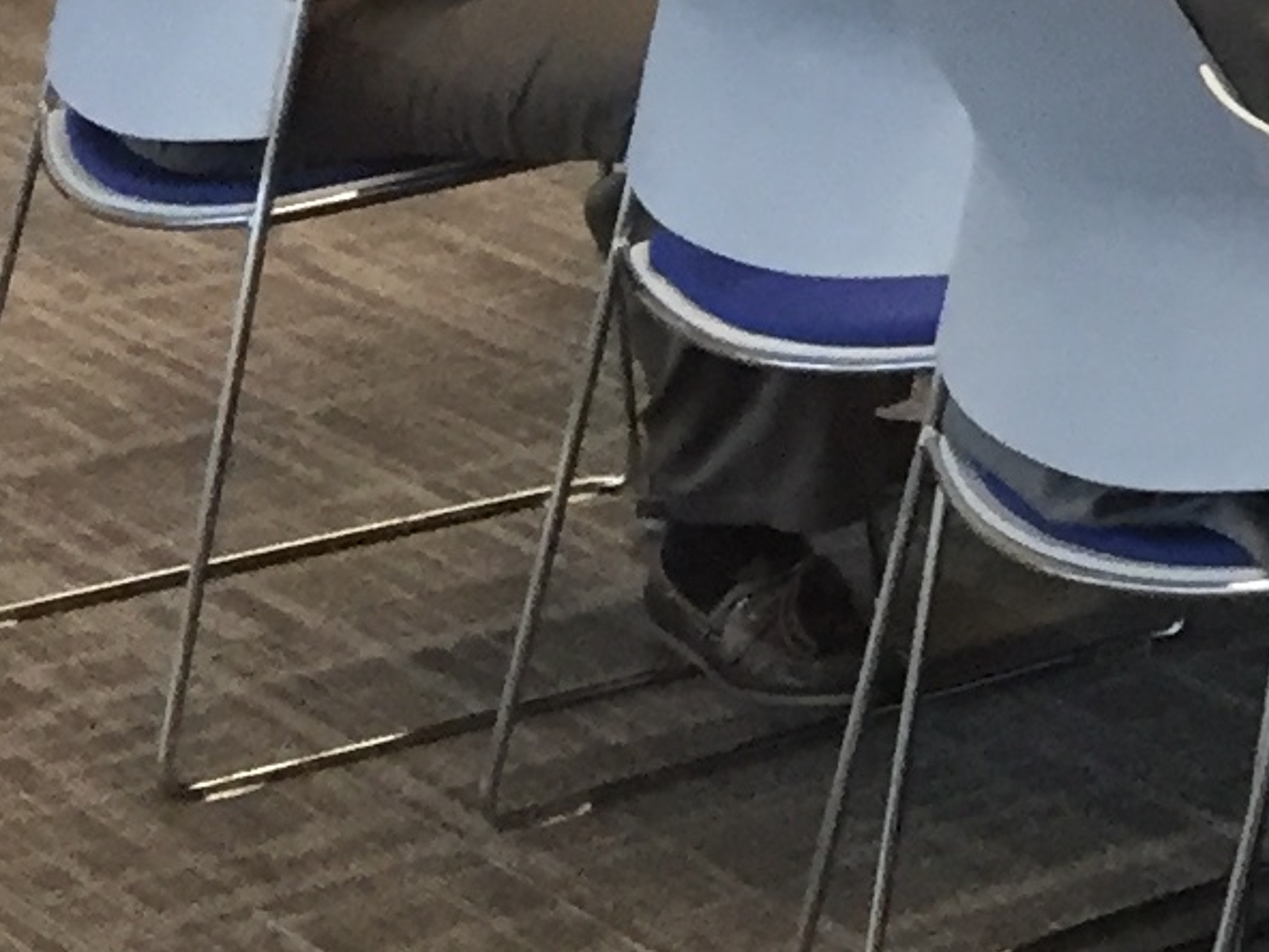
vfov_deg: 8.9
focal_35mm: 160
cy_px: -710
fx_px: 5865
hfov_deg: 10.2
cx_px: 3368
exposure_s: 1/30
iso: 125
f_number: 2.2
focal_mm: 4.15
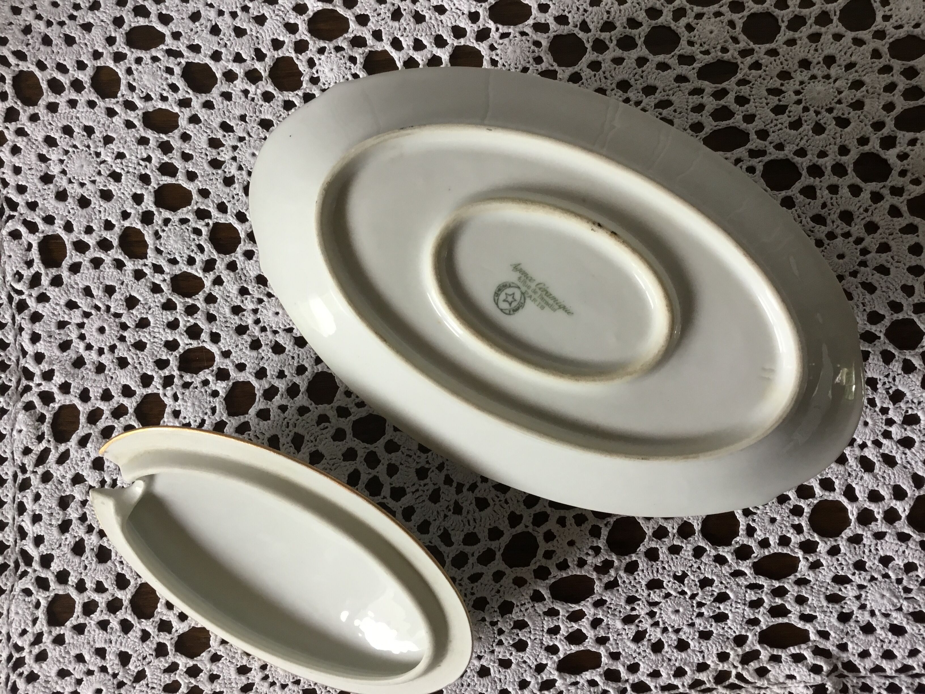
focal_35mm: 31
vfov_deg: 45.4
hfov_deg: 58.4
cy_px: 347
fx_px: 828
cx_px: 462
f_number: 2.4
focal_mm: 3.3
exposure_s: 1/33
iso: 64
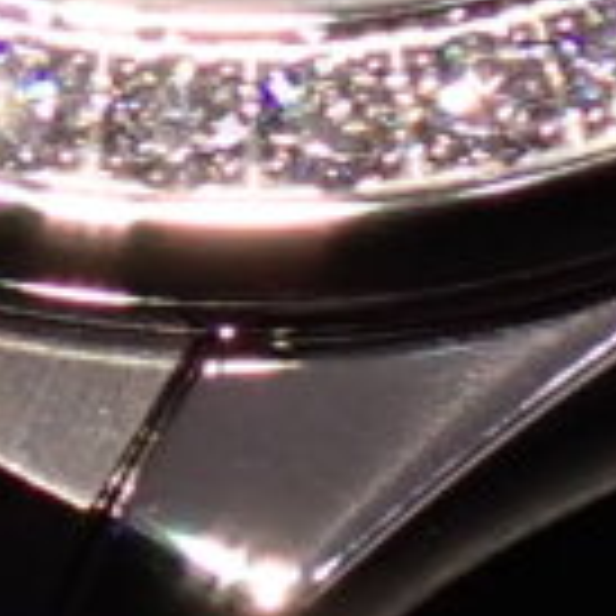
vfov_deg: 2.2
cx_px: 171
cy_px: -746
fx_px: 15643
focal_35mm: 777
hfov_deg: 2.3
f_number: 4.9
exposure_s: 1/100
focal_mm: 18
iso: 320
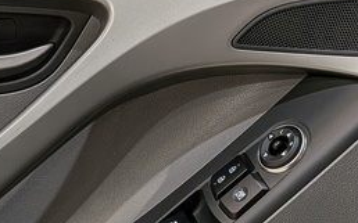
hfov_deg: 20.0
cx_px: 3
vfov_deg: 12.7
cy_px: 248
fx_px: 985
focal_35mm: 101
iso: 28
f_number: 1.7
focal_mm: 4.53
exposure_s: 1/203
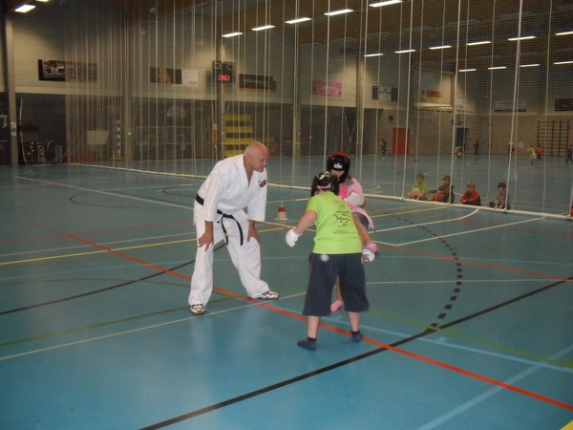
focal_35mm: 35
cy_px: 215
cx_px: 286
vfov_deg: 40.7
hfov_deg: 52.6
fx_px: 579
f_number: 3.2
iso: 400
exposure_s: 1/45
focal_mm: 6.3
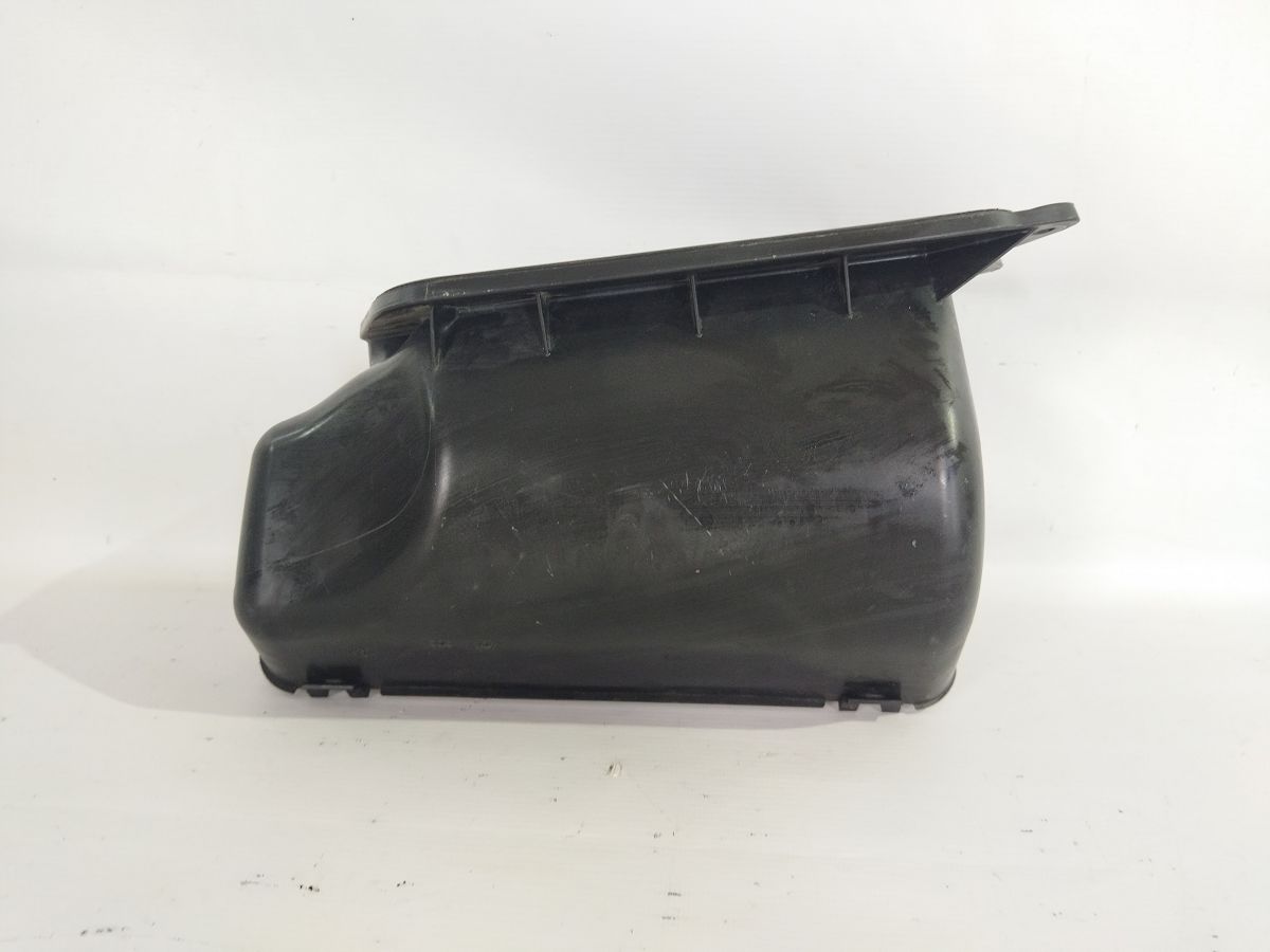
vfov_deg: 51.4
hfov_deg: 65.3
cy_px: 476
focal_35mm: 27
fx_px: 991
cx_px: 635
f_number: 1.79
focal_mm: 4.71
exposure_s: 1/50
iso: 167
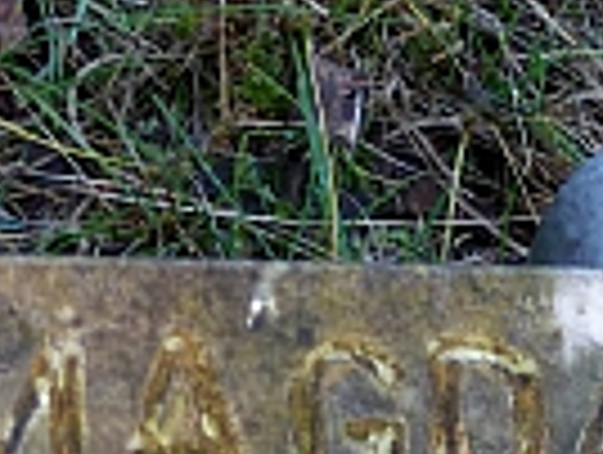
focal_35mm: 281
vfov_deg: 5.2
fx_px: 4904
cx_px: 842
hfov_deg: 7.0
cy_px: 751
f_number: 2.8
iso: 100
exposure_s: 1/125
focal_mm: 10.5
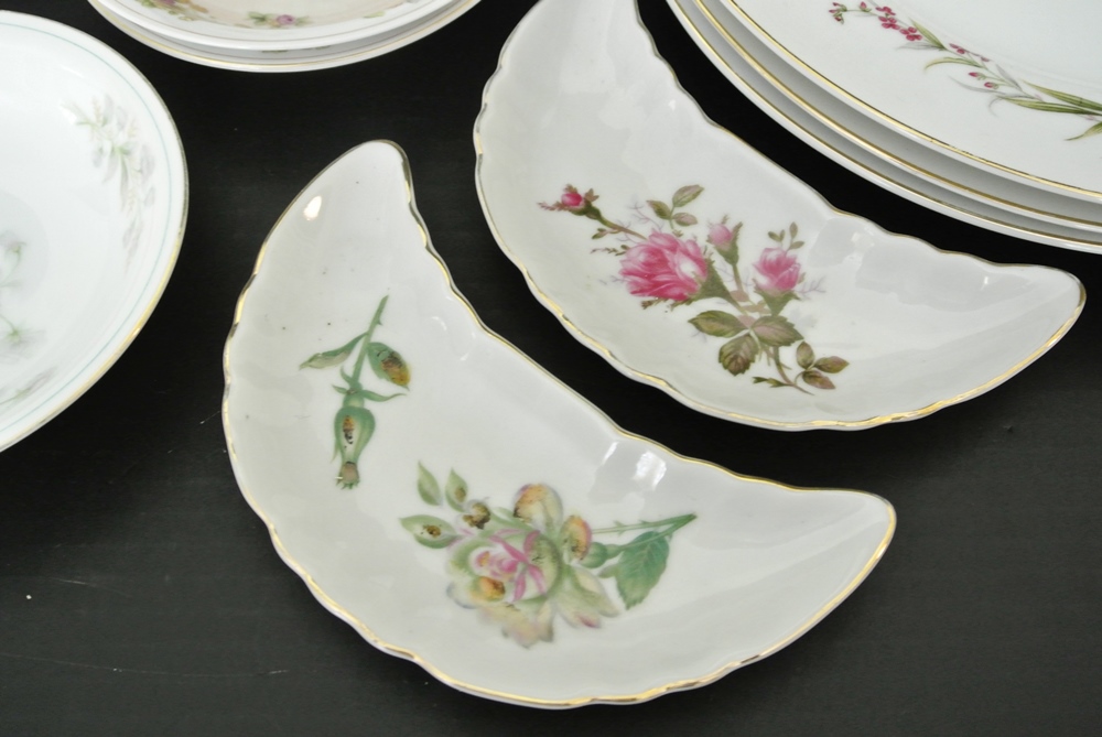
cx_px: 551
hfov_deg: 48.4
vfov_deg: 33.5
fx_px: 1226
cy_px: 368
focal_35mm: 40
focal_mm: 15.1
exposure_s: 1/30
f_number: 4.2
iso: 1000
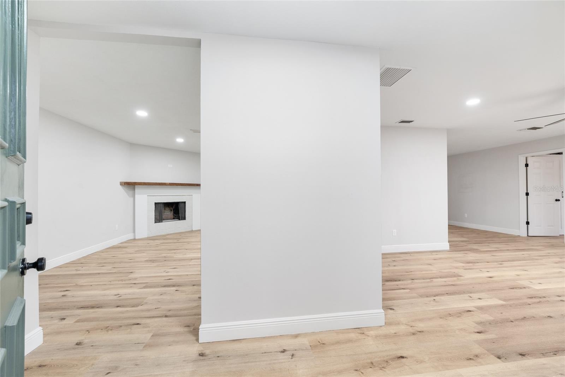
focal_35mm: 14
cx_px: 282
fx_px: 220
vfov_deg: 81.2
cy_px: 188
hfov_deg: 104.3
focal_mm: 14
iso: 500
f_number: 7.1
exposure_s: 1/10
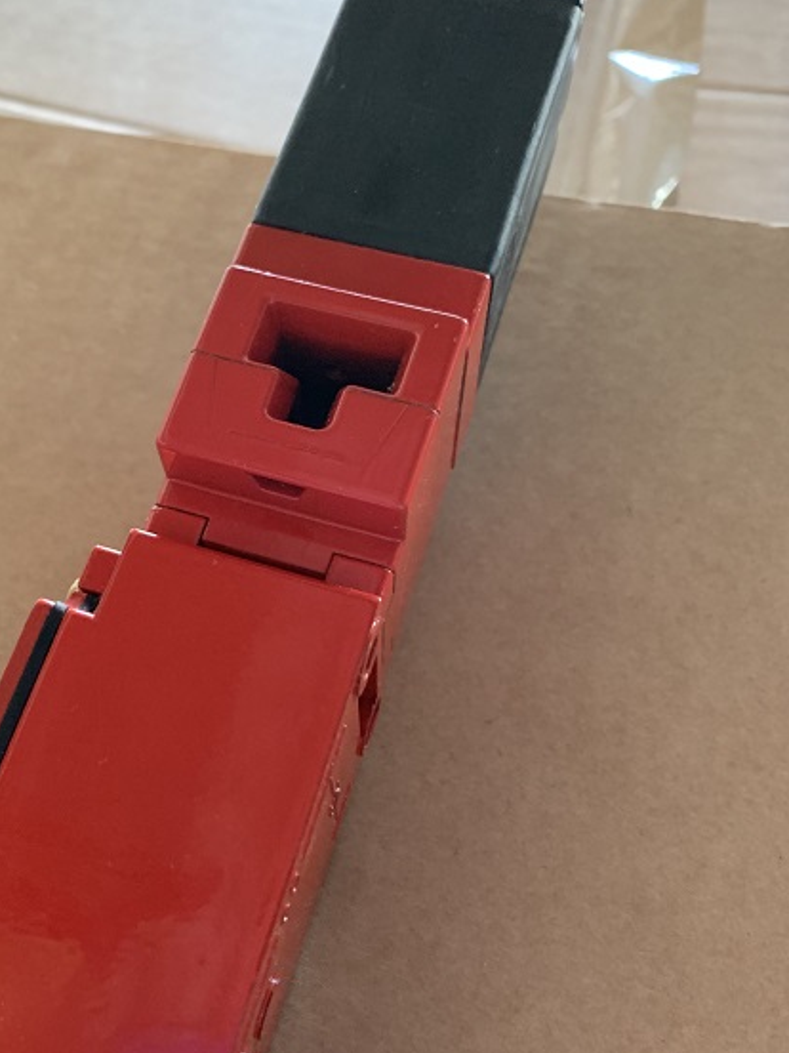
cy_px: 600
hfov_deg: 37.1
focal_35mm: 38
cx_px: 237
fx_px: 1155
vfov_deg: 48.8
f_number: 1.8
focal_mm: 4.25
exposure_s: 1/60
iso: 400
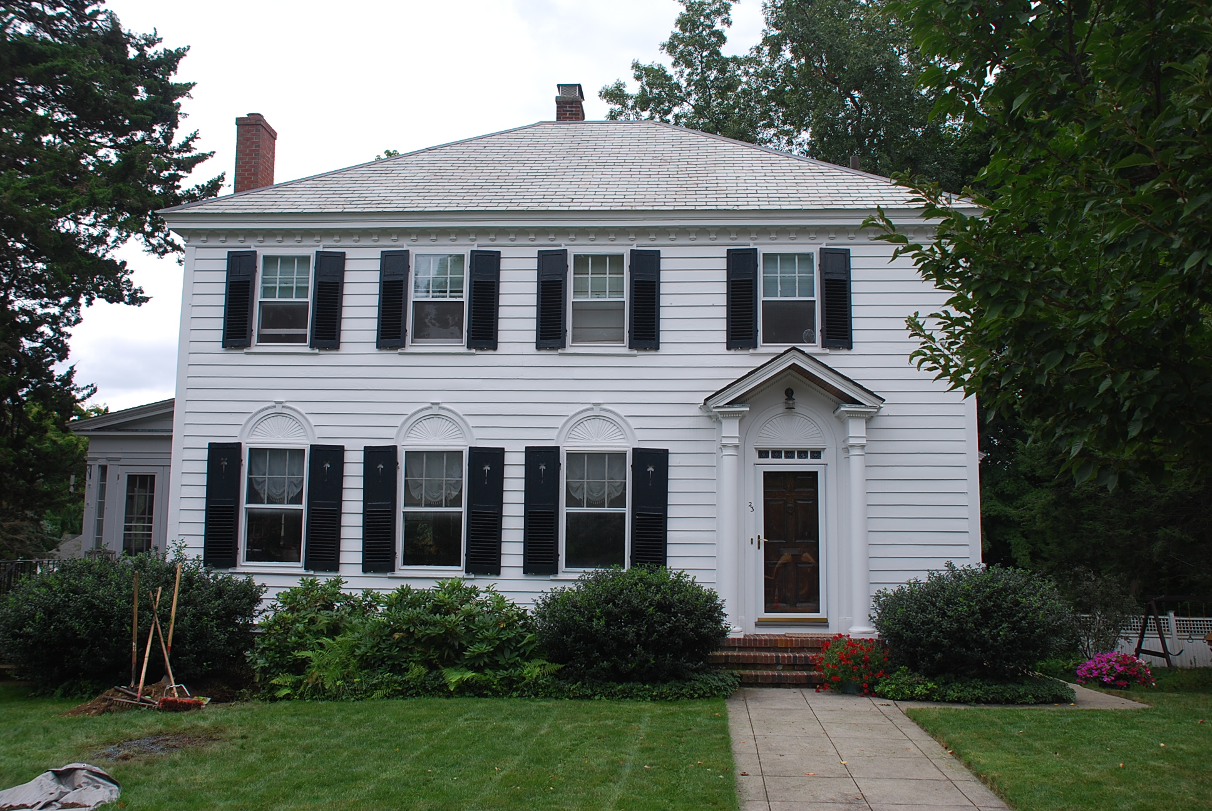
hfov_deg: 57.2
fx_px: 1112
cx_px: 606
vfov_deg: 40.1
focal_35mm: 33
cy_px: 406
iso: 100
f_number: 6.3
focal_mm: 22
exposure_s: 1/160
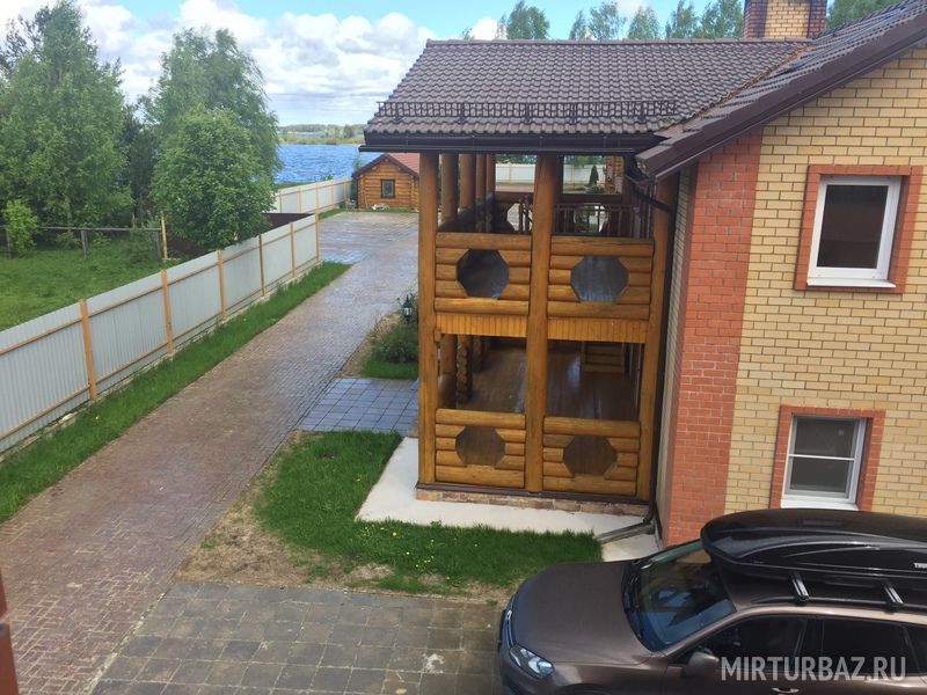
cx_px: 464
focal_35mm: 29
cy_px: 348
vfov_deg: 48.2
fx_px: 777
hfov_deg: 61.7
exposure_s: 1/549
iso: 32
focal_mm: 4.15
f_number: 2.2
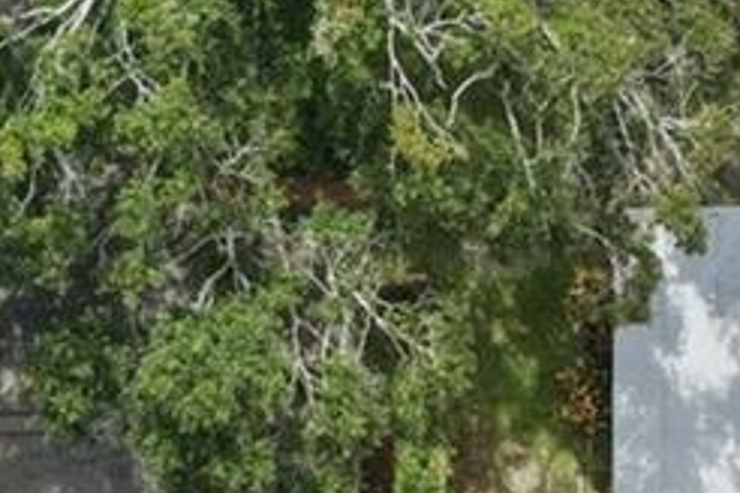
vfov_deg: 9.4
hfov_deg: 14.1
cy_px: 670
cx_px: -3
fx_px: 2939
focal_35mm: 143
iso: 400
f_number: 2.8
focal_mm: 8.4
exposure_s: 1/1600
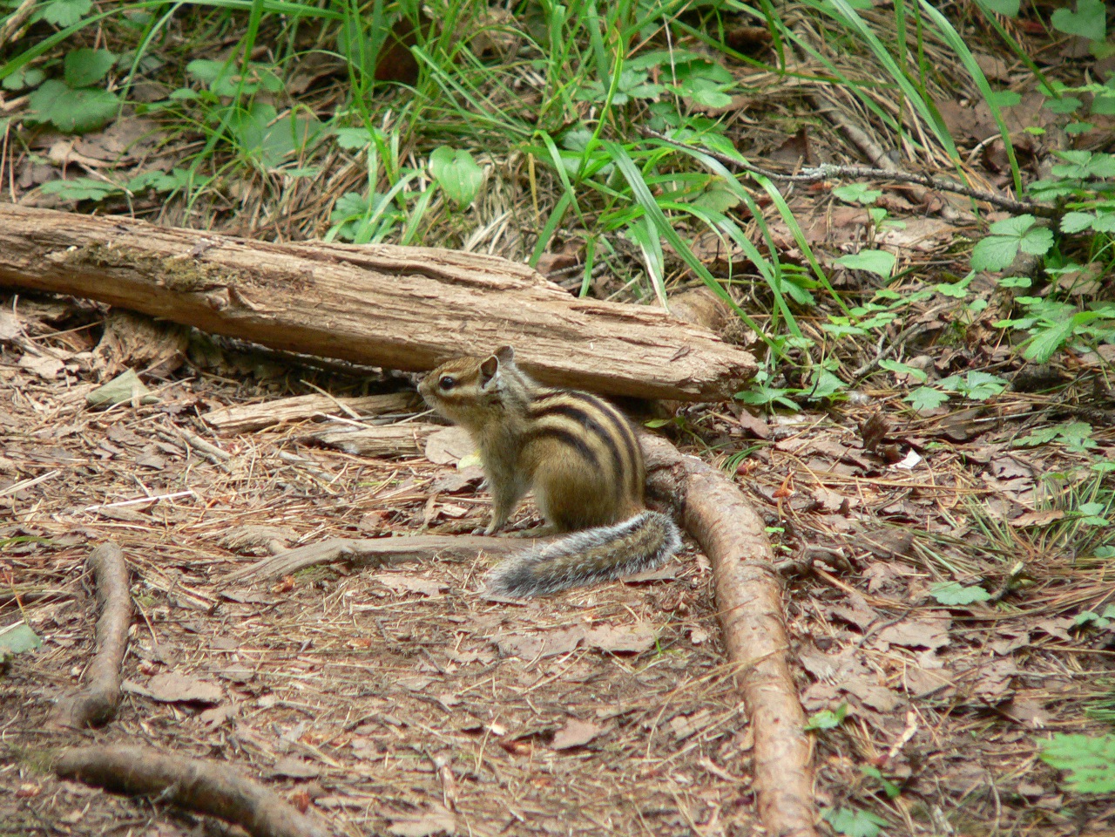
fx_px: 13915
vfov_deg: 3.4
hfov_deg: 4.6
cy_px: 418
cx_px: 558
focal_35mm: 432
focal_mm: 72
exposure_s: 1/40
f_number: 2.8
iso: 200
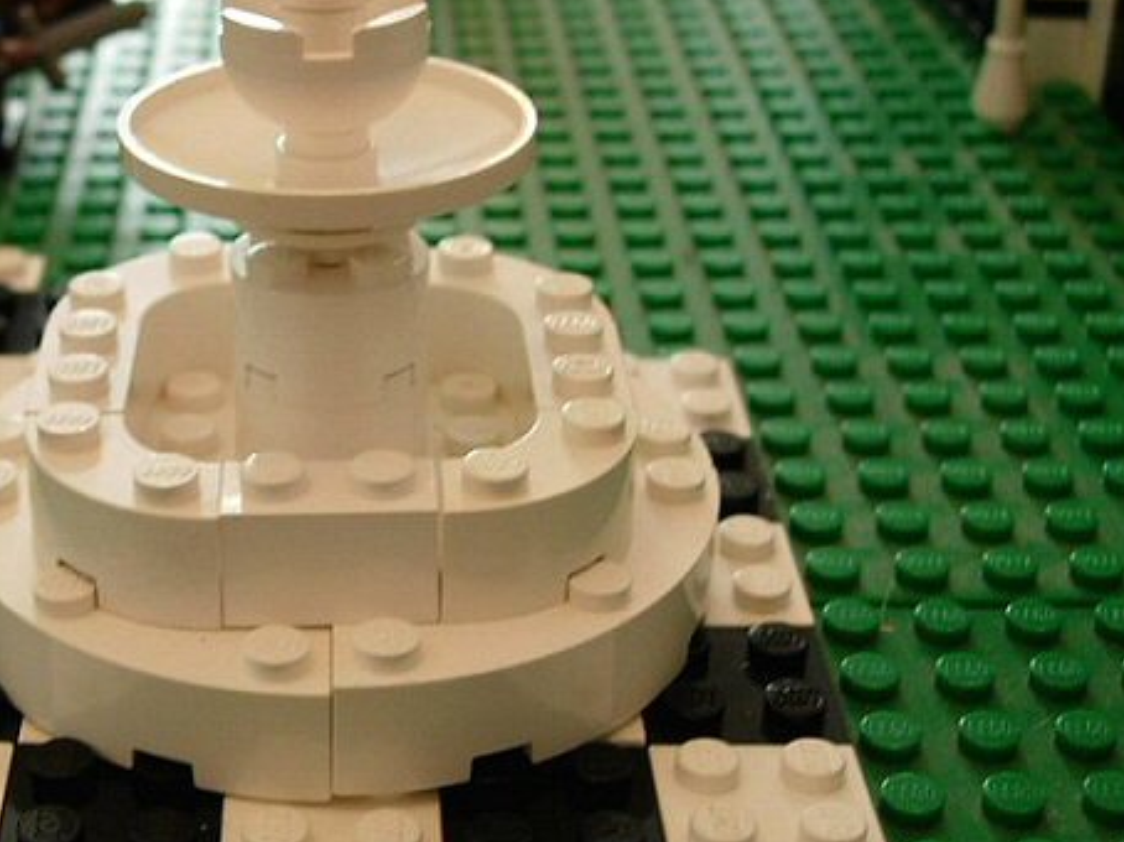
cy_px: 443
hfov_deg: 28.5
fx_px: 2174
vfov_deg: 21.9
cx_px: 275
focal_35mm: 67
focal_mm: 7.8
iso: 79
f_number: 2.8
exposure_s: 1/41.4
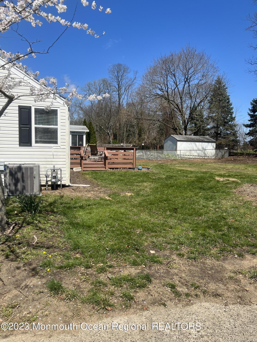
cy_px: 171
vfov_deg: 67.3
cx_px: 128
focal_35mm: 26
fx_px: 257
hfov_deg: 53.1
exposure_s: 1/3571
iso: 50
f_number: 1.5
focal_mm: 5.7
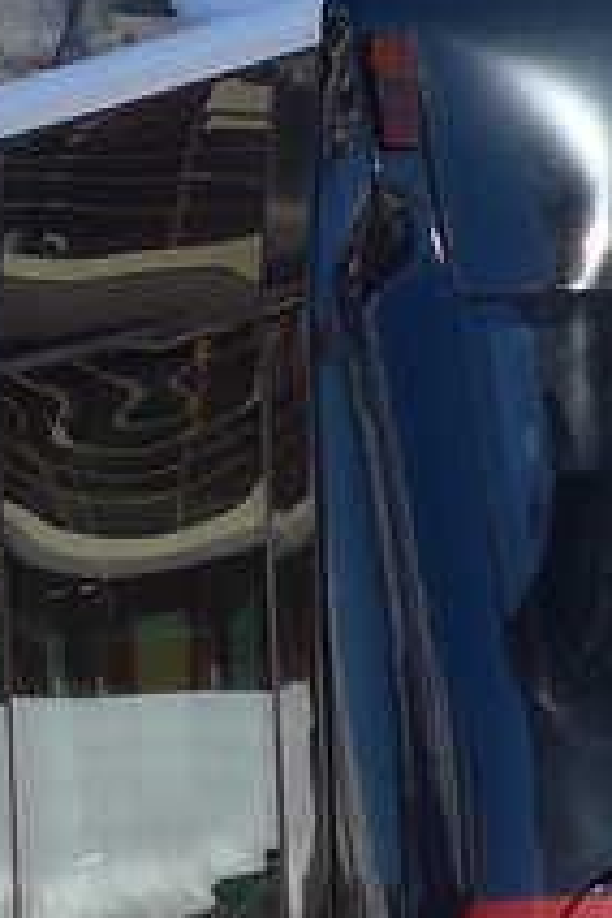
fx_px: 6859
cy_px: 754
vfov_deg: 7.6
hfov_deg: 5.1
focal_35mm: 269
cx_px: 108
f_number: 3
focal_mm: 9.5
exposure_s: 1/800
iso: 80
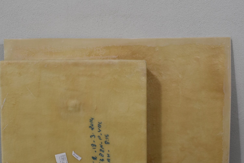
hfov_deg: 42.7
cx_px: 112
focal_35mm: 46
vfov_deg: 28.7
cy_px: 126
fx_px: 312
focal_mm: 18
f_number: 5.6
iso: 220
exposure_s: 1/125
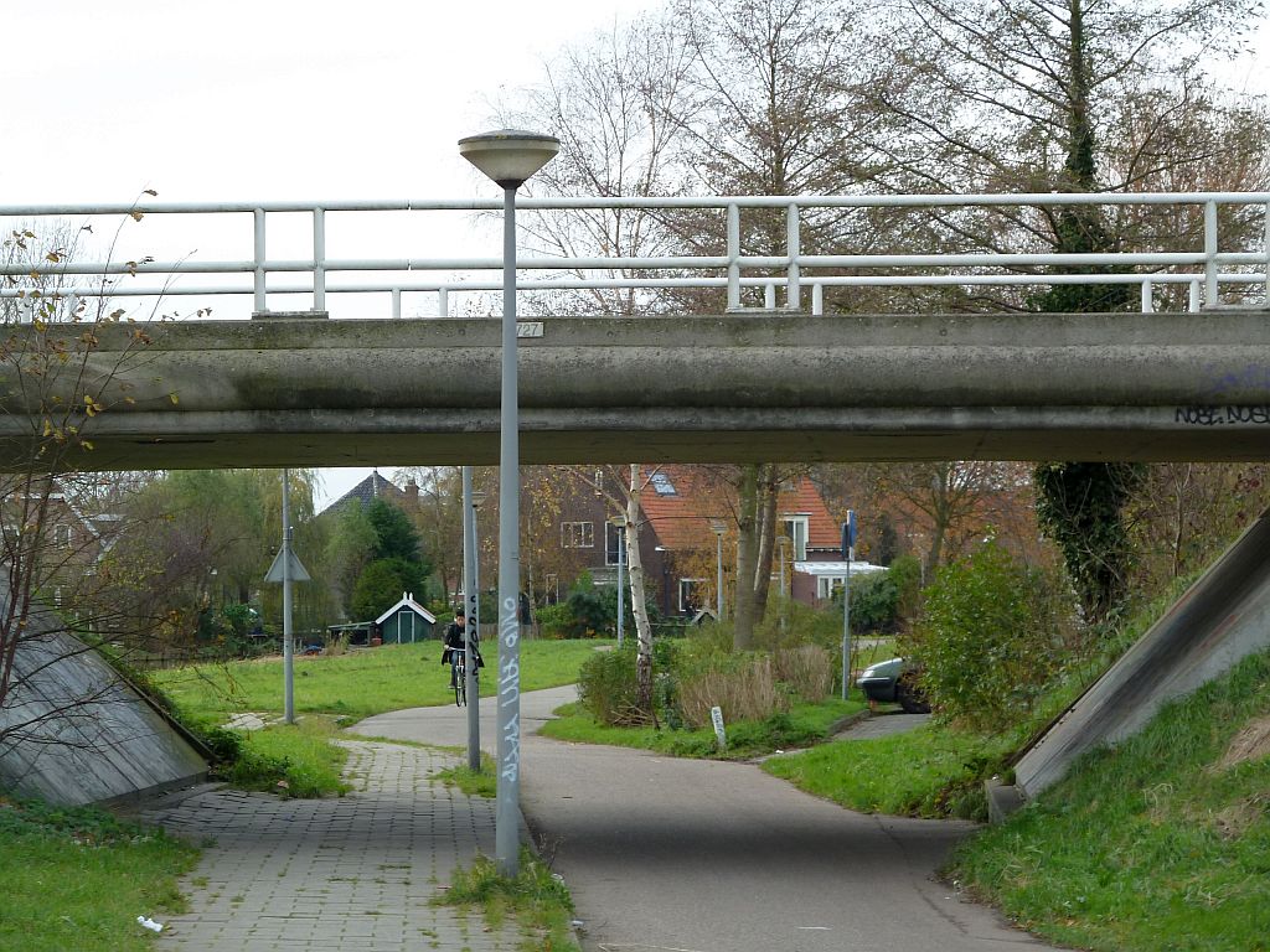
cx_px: 635
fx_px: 5026
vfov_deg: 10.8
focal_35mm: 137
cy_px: 476
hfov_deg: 14.4
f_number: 4.5
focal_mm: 22.5
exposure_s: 1/50
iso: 100
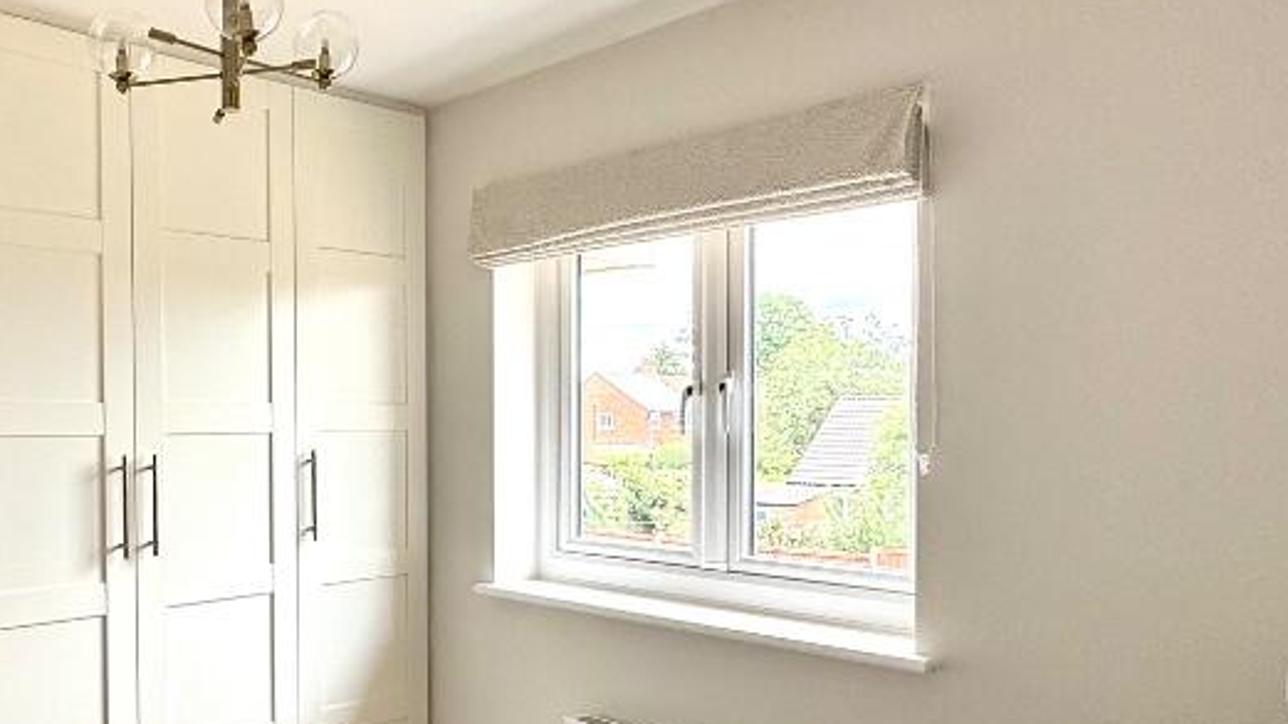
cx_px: 349
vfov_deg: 38.7
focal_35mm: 30
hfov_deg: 61.3
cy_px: 442
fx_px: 1025
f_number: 2.2
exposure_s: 1/129
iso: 64
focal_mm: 2.22
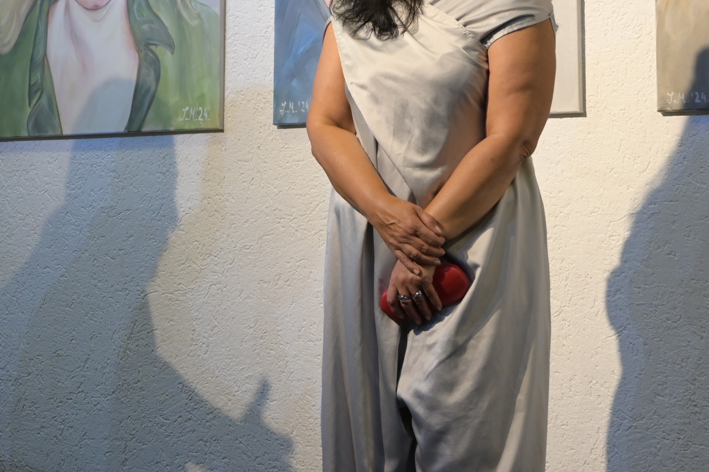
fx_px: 1772
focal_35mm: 90
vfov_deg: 14.8
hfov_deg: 22.4
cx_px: 192
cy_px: -63
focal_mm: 26
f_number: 3.8
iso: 720
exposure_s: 1/125
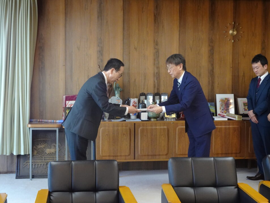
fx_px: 374
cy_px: 102
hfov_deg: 39.7
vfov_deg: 30.3
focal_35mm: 48
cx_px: 135
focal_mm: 7.79
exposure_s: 1/60
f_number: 4.5
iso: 640
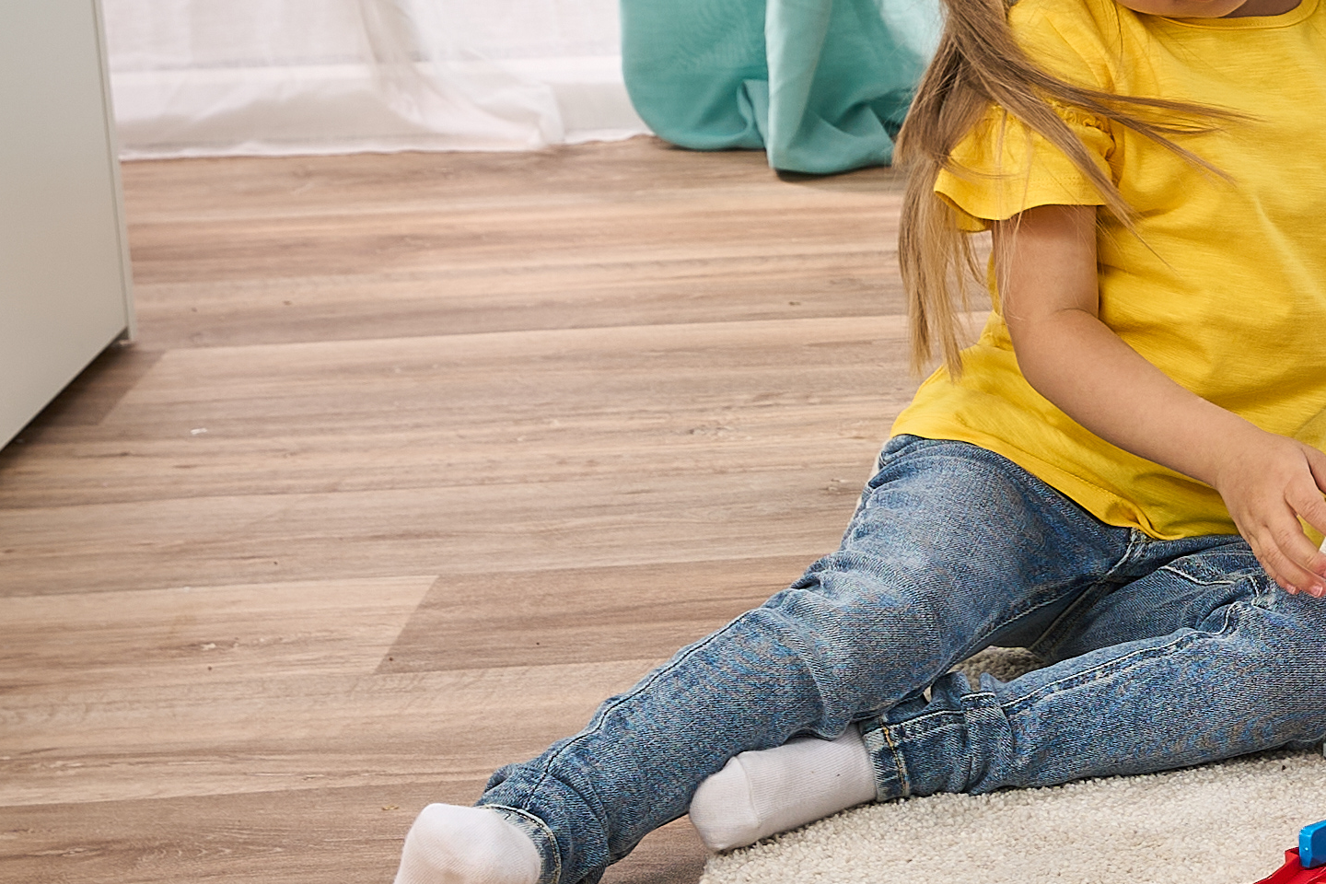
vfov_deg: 7.8
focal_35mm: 175
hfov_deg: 11.0
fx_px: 6445
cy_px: 250
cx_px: 2395
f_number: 7.1
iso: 160
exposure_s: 1/160
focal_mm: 42
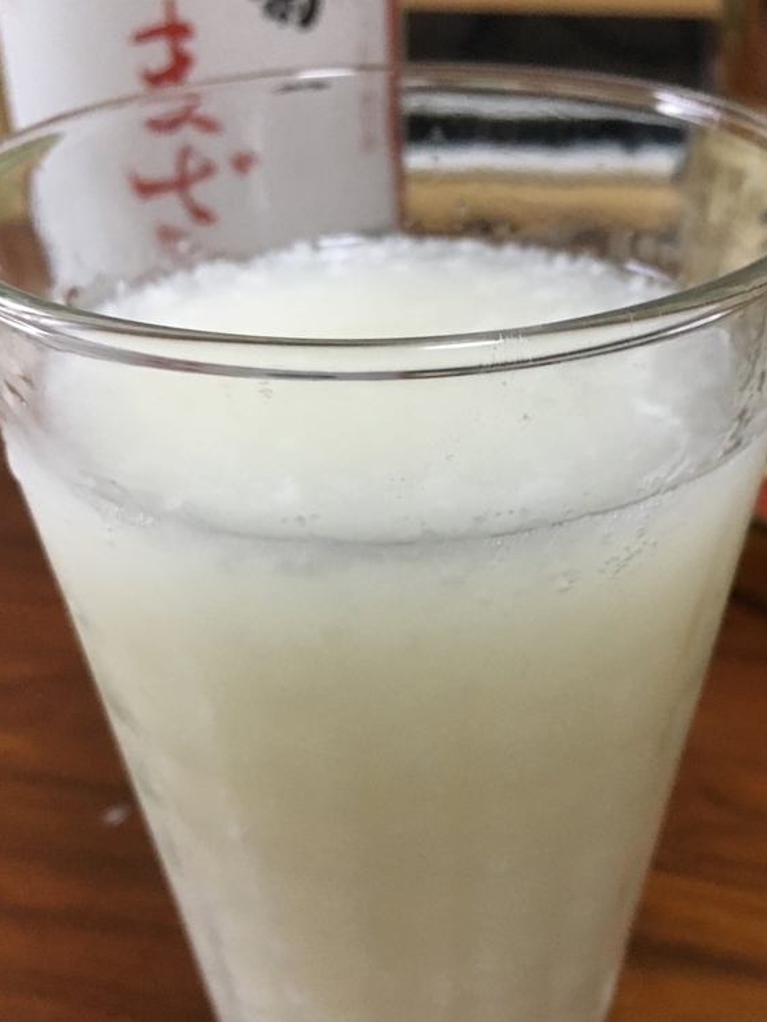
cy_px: 570
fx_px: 1181
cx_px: 427
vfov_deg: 46.7
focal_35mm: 40
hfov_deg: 35.9
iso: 160
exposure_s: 1/30
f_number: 2.2
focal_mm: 4.15
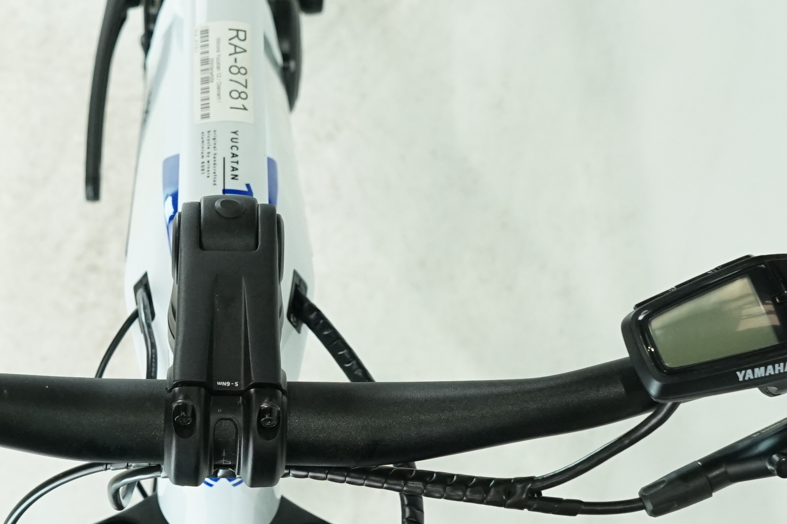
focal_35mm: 84
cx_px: 242
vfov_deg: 16.2
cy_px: 315
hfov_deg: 24.0
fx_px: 1836
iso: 1600
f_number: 5.6
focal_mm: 28
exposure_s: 1/200
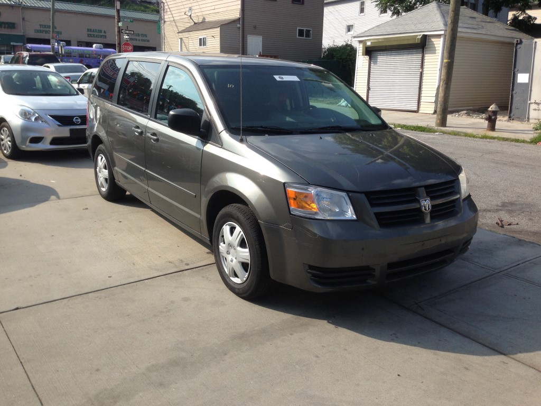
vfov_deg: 42.9
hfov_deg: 55.4
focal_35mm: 33
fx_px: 516
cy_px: 203
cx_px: 270
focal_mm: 4.12
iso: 50
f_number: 2.4
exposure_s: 1/968
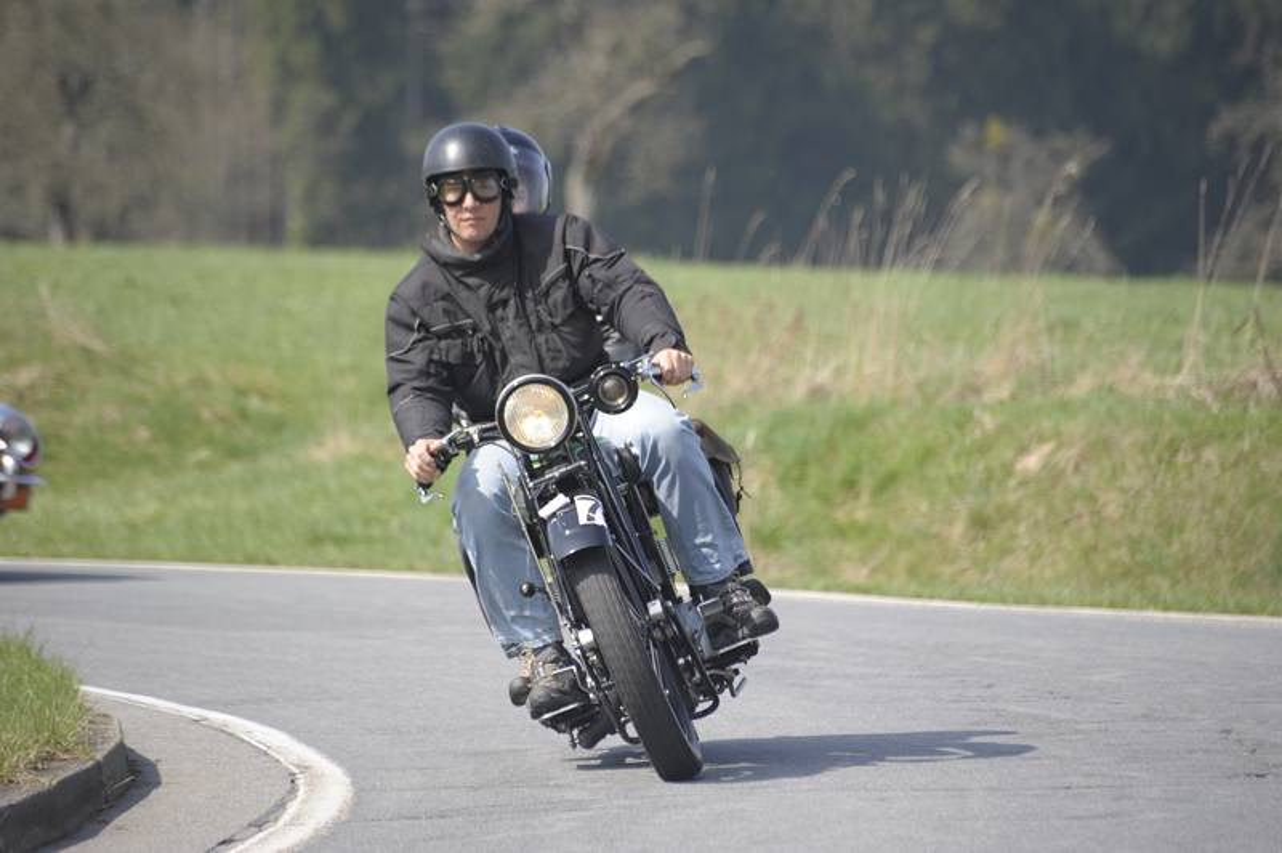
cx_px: 641
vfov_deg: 5.1
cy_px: 426
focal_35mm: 270
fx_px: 9607
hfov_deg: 7.6
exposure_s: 1/400
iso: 200
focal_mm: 270
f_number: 7.1
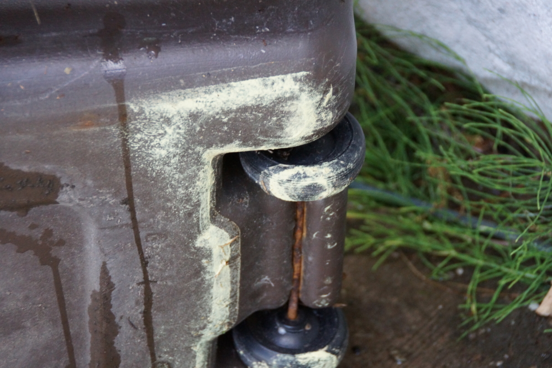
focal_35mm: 150
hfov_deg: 13.7
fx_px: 2300
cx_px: 276
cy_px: 184
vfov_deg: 9.1
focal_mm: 100
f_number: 5.6
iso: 1600
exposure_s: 1/80
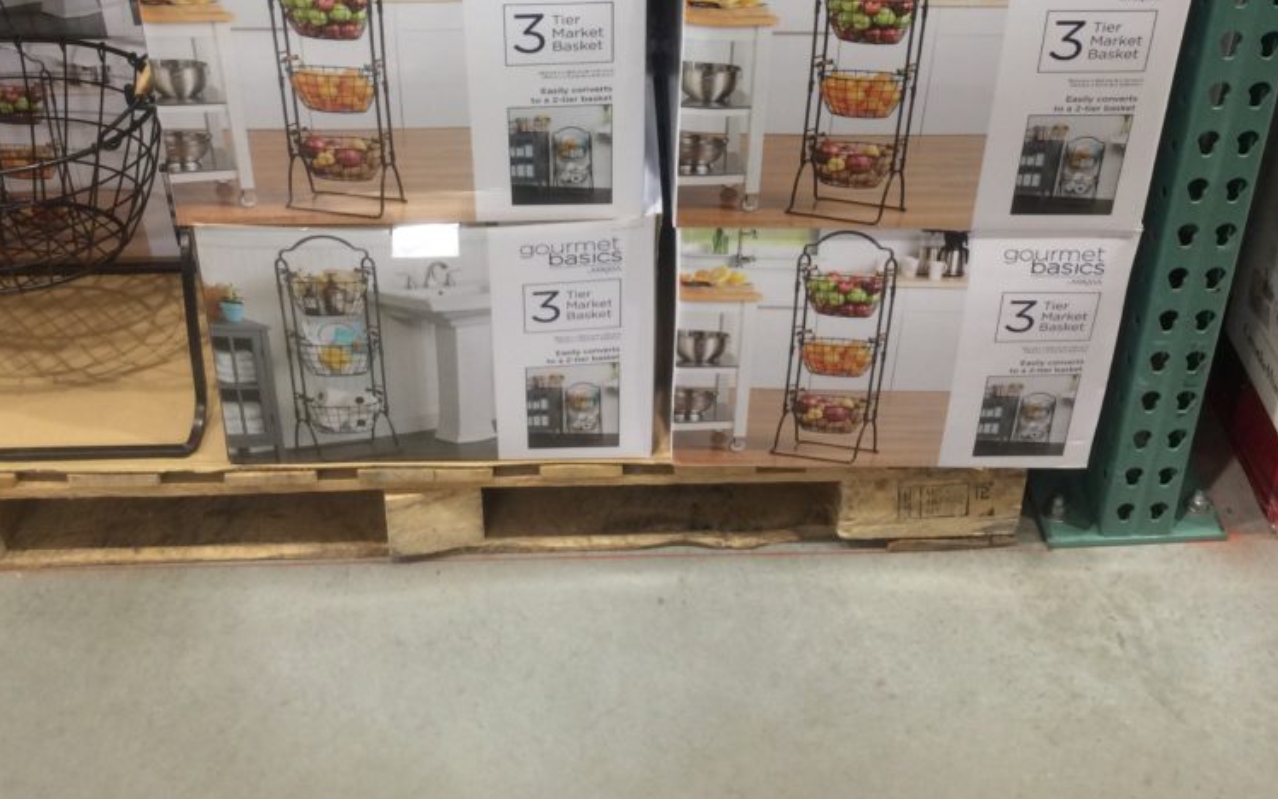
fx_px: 1463
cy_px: -32
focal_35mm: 42
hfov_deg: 47.2
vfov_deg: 28.3
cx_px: 640
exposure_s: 1/30
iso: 100
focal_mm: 4.15
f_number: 2.2
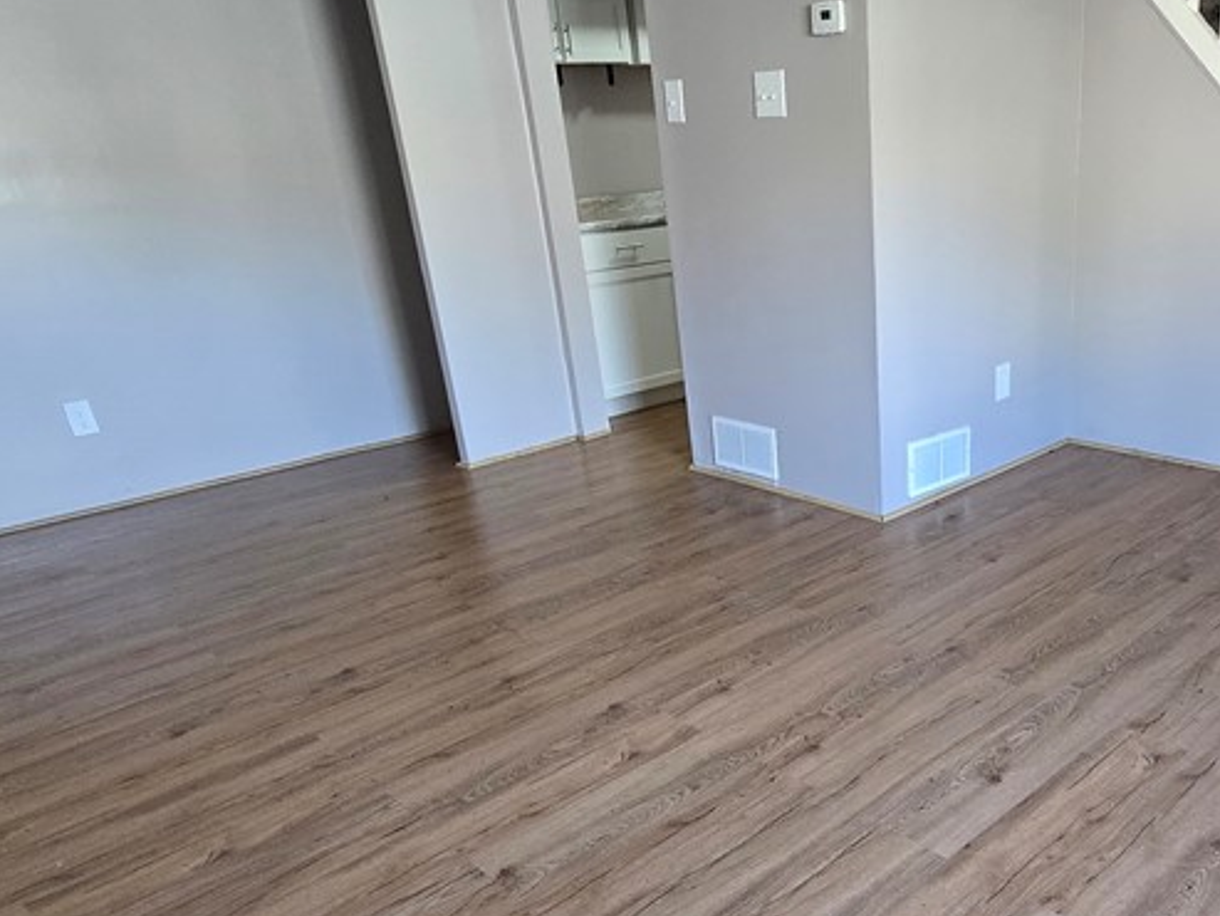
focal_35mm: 27
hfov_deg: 62.7
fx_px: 952
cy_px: 634
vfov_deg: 50.2
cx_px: 866
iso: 320
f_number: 2.2
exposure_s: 1/60
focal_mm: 2.2
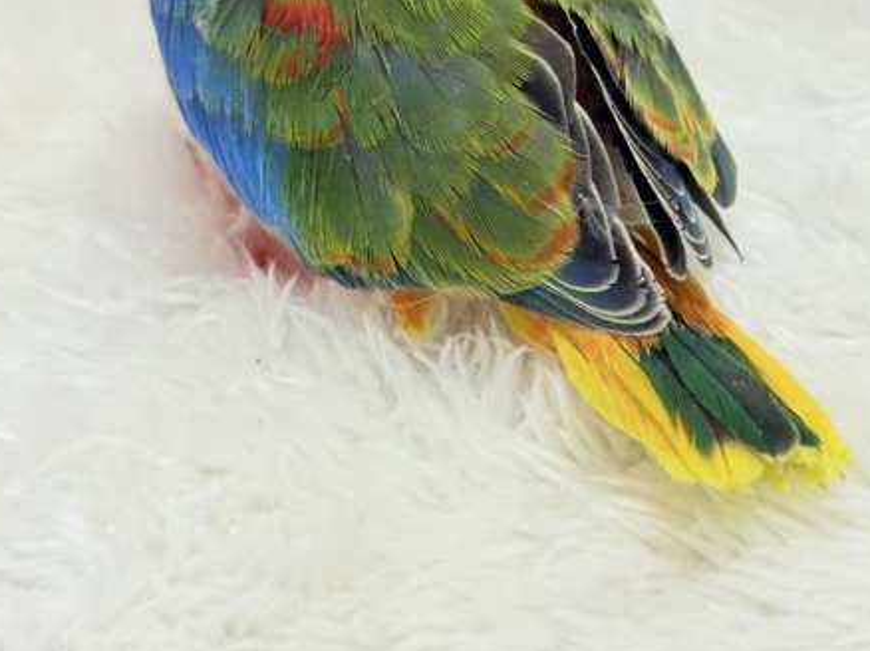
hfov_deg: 25.5
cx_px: 576
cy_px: 216
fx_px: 1909
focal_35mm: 76
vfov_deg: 19.3
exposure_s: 1/100
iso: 100
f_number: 1.6
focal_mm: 5.96
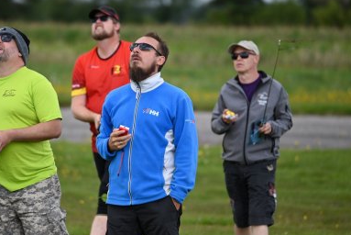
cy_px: 143
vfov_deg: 2.7
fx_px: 5064
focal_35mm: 519
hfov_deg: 4.0
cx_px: 156
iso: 320
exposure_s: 1/400
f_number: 6.3
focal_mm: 400
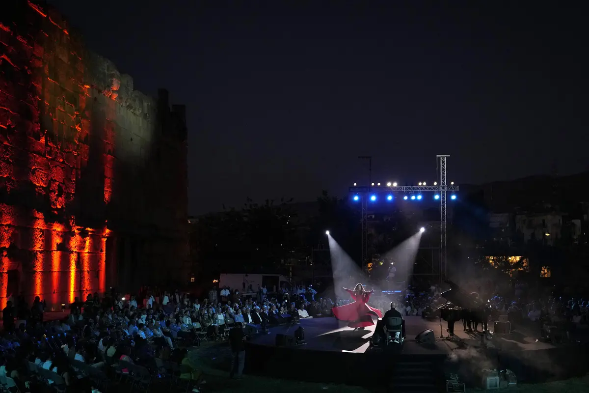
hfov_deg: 54.4
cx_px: 294
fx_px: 573
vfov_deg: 37.9
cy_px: 196
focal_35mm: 35
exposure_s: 1/160
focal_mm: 35
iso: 3200
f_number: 2.8
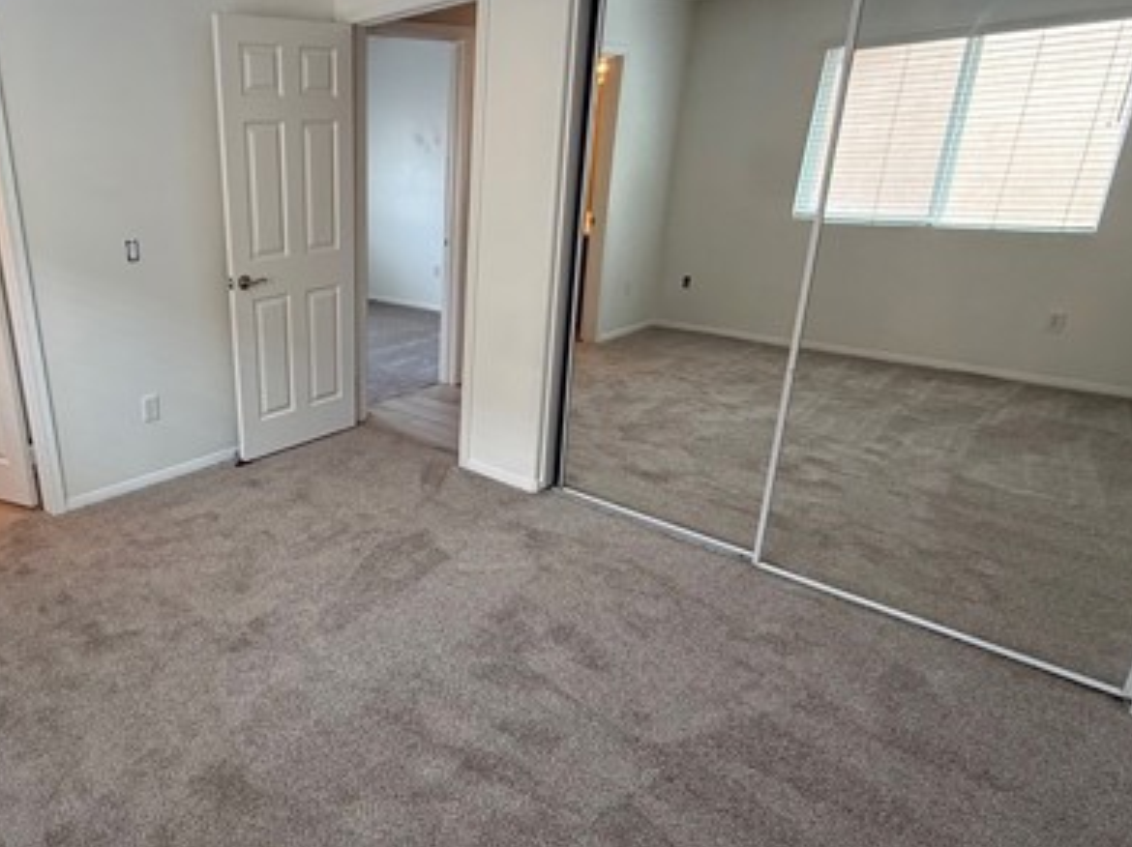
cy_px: 412
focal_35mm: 23
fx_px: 752
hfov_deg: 69.2
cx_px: 284
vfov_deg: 58.8
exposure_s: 1/120
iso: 200
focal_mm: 2.22
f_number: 2.2
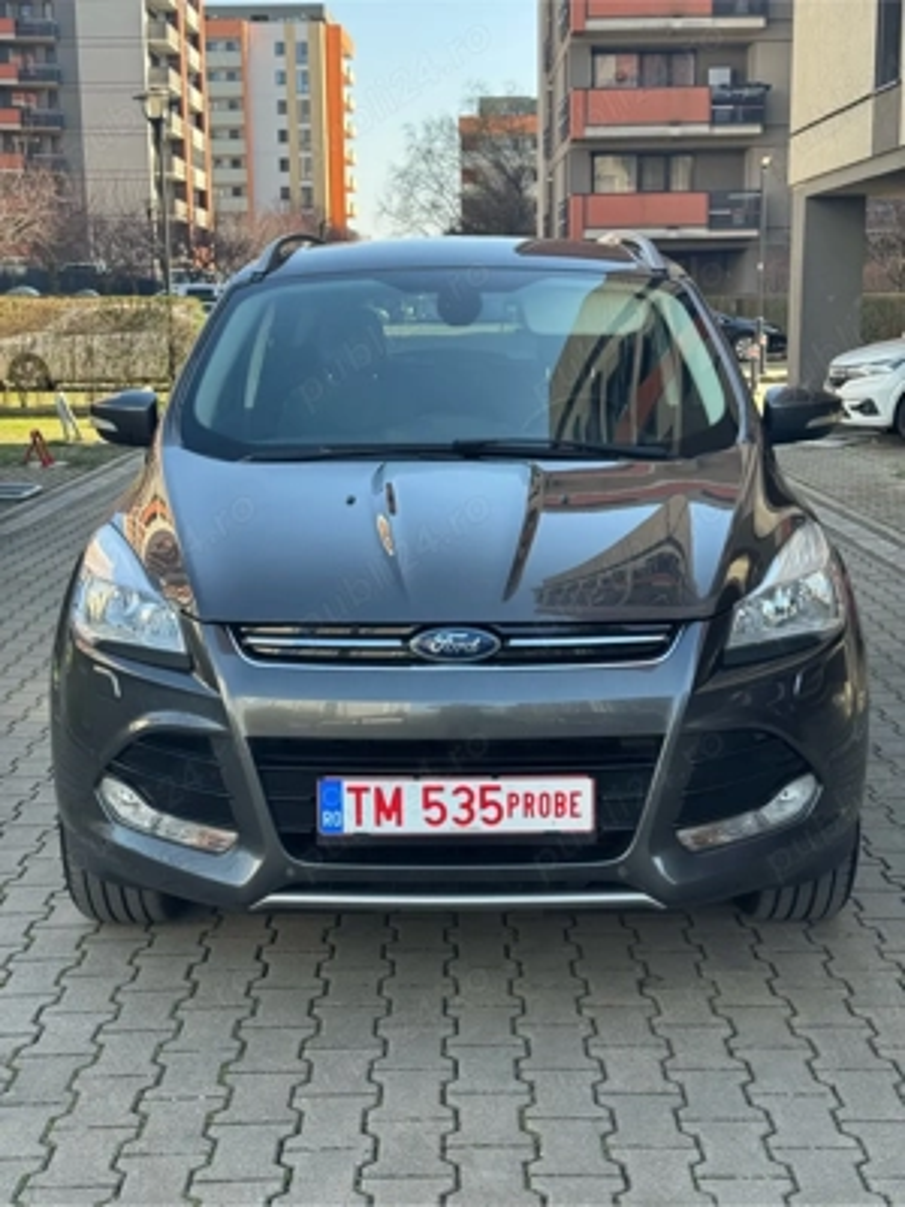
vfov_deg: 39.7
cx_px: 452
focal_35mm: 48
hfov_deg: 30.3
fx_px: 1673
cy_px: 604
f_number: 1.78
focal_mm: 6.76
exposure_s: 1/651
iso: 64
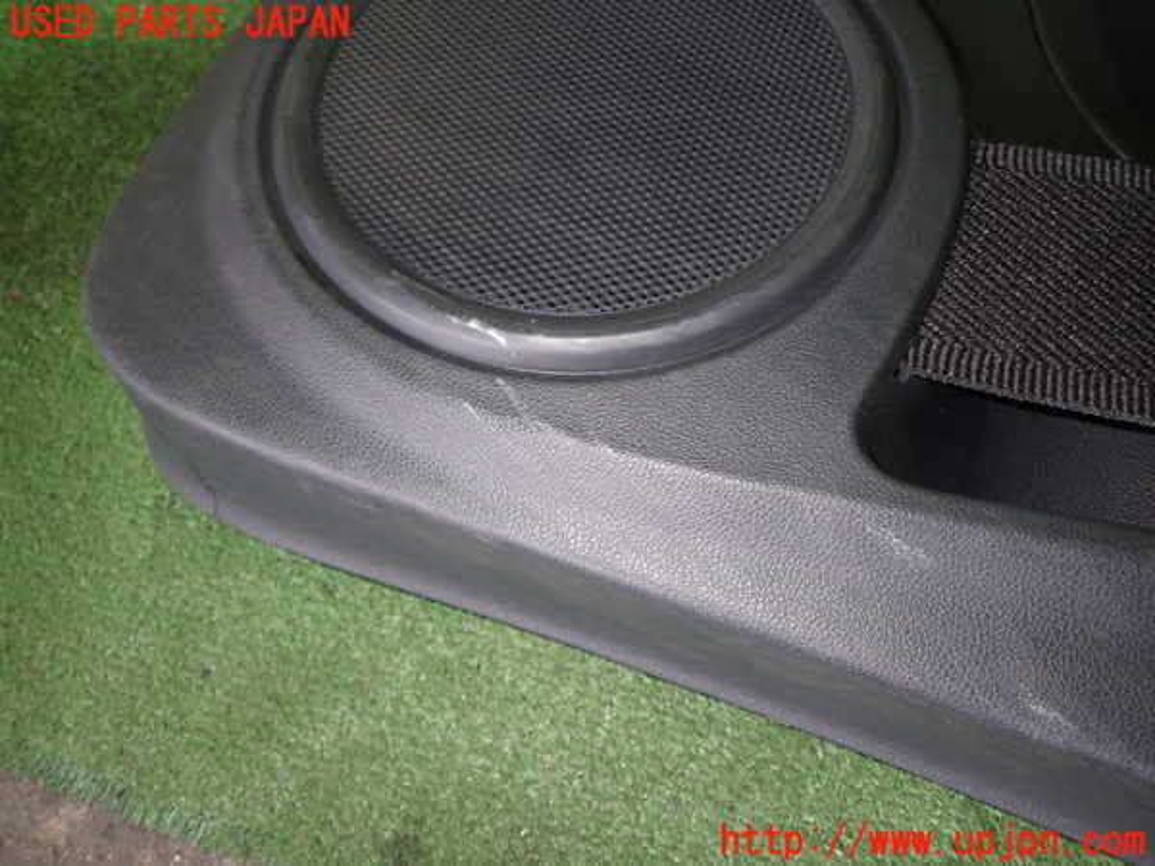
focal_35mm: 28
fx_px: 934
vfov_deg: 49.7
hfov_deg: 63.4
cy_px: 433
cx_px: 578
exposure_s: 1/30
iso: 200
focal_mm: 5.05
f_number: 2.2
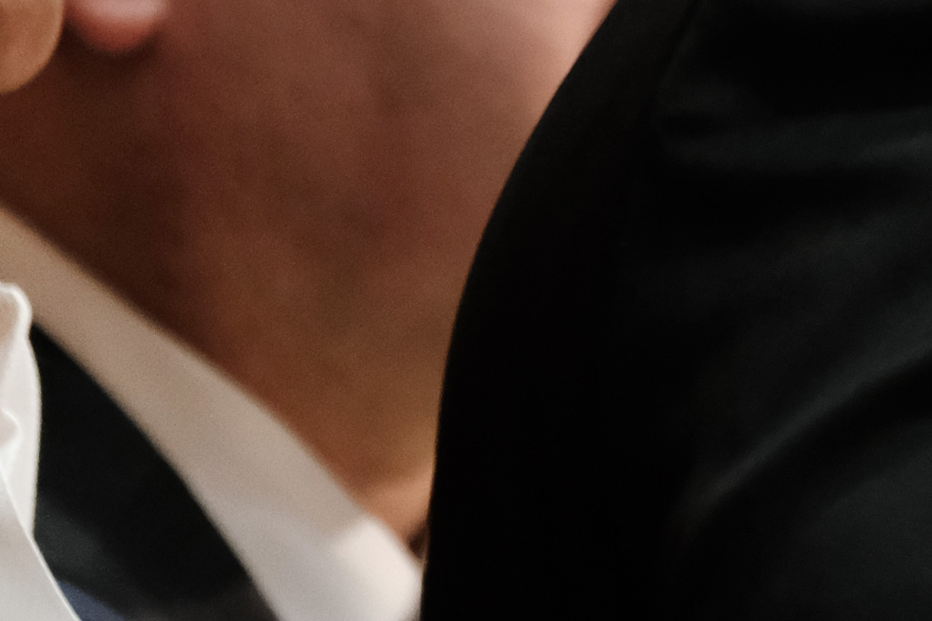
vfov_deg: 1.6
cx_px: 766
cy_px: -315
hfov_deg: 2.4
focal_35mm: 853
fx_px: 22076
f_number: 4.2
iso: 3200
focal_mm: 121.8
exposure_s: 1/70
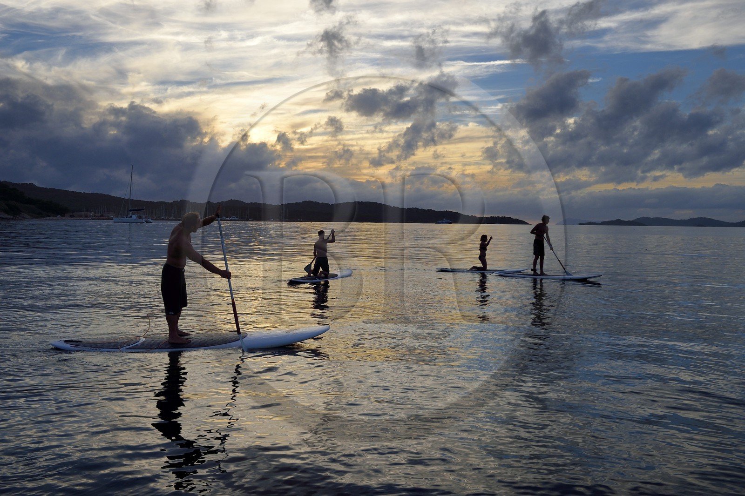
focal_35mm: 32
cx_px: 372
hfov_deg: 58.7
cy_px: 248
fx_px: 662
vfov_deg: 41.1
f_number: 11
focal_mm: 32
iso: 400
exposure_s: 1/400
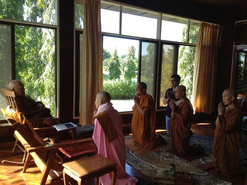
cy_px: 92
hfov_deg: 55.4
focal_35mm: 33
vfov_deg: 42.8
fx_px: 235
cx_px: 124
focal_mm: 3.3
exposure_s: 1/120
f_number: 2.4
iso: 40
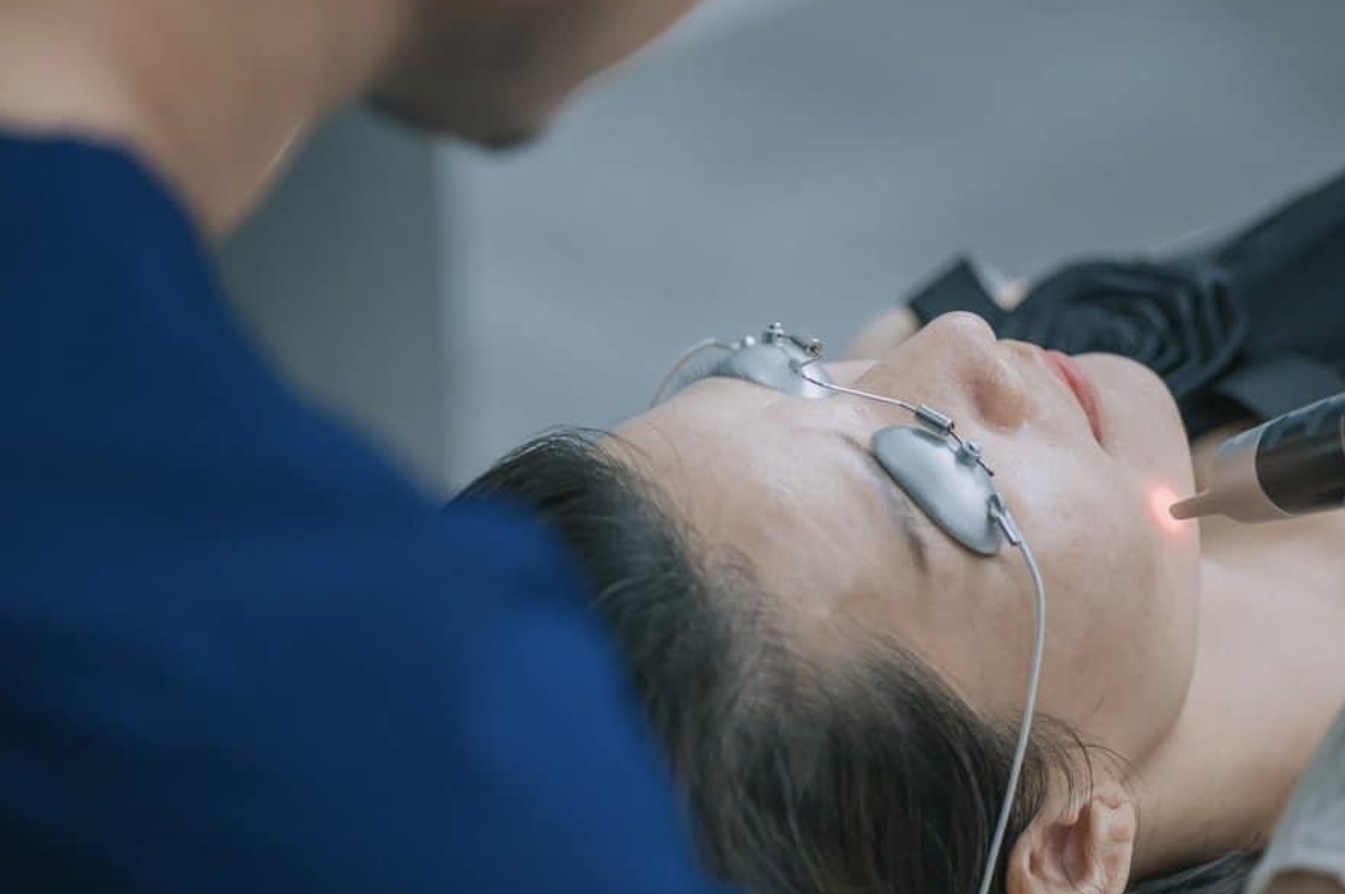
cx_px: 729
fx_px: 5301
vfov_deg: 9.6
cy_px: 418
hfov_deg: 14.5
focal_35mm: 142
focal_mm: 105
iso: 1000
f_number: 3
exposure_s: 1/200
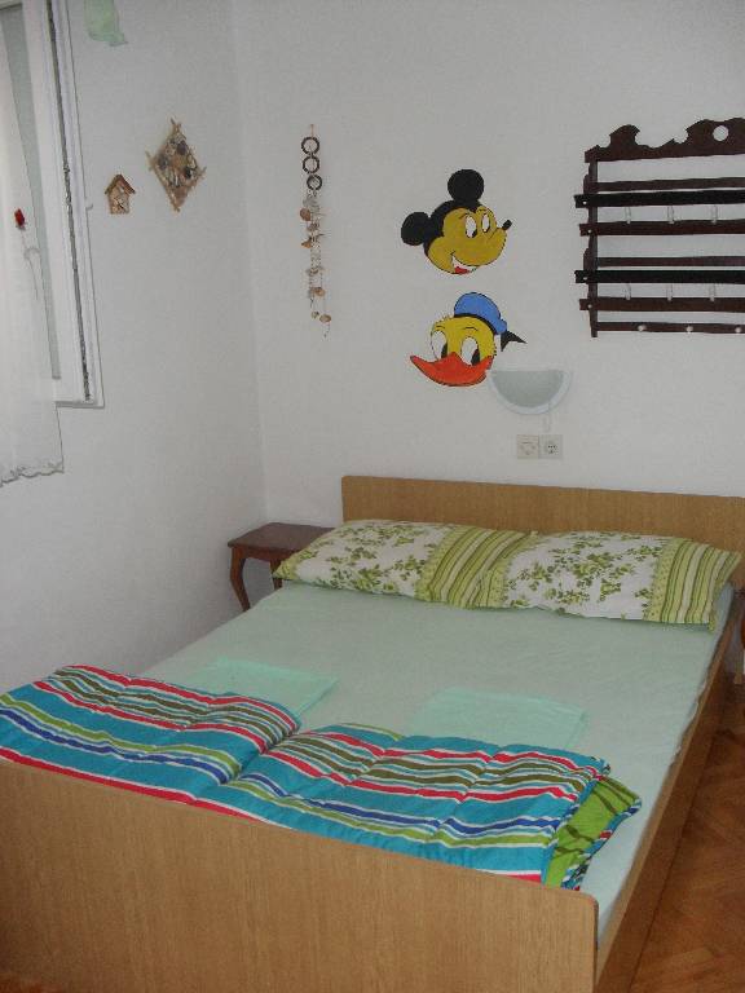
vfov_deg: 52.6
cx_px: 372
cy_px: 496
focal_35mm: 35
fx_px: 1004
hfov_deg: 40.7
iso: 200
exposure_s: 1/45
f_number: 3.2
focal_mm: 6.3
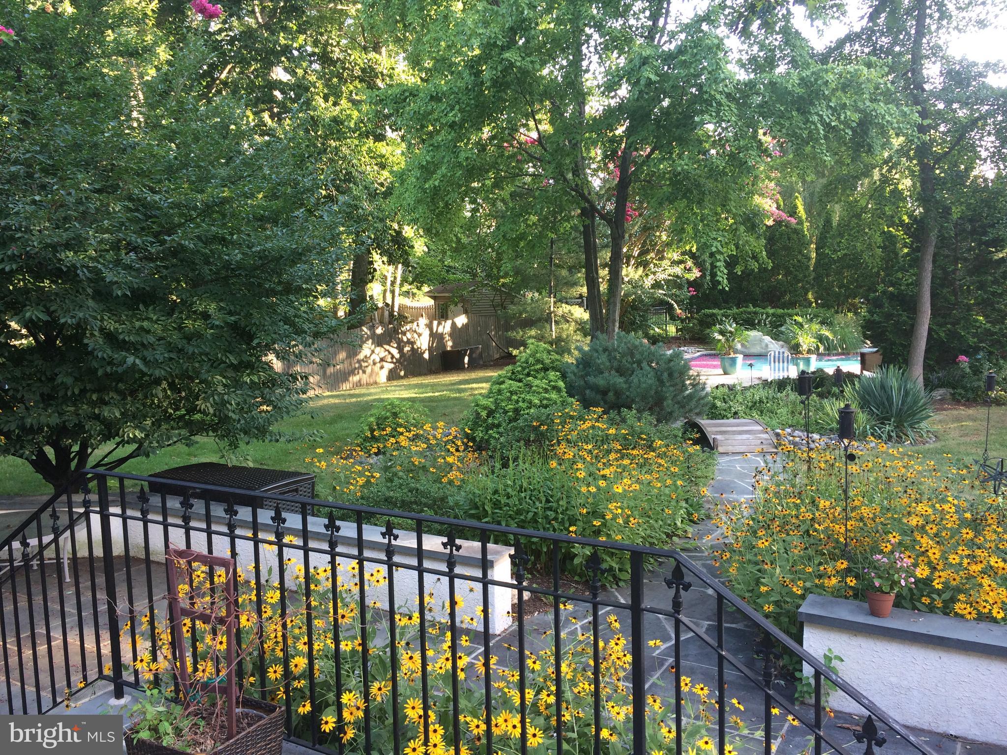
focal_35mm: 29
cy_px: 378
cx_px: 504
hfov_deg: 61.7
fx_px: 844
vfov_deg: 48.2
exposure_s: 1/60
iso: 50
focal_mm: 4.15
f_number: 2.2
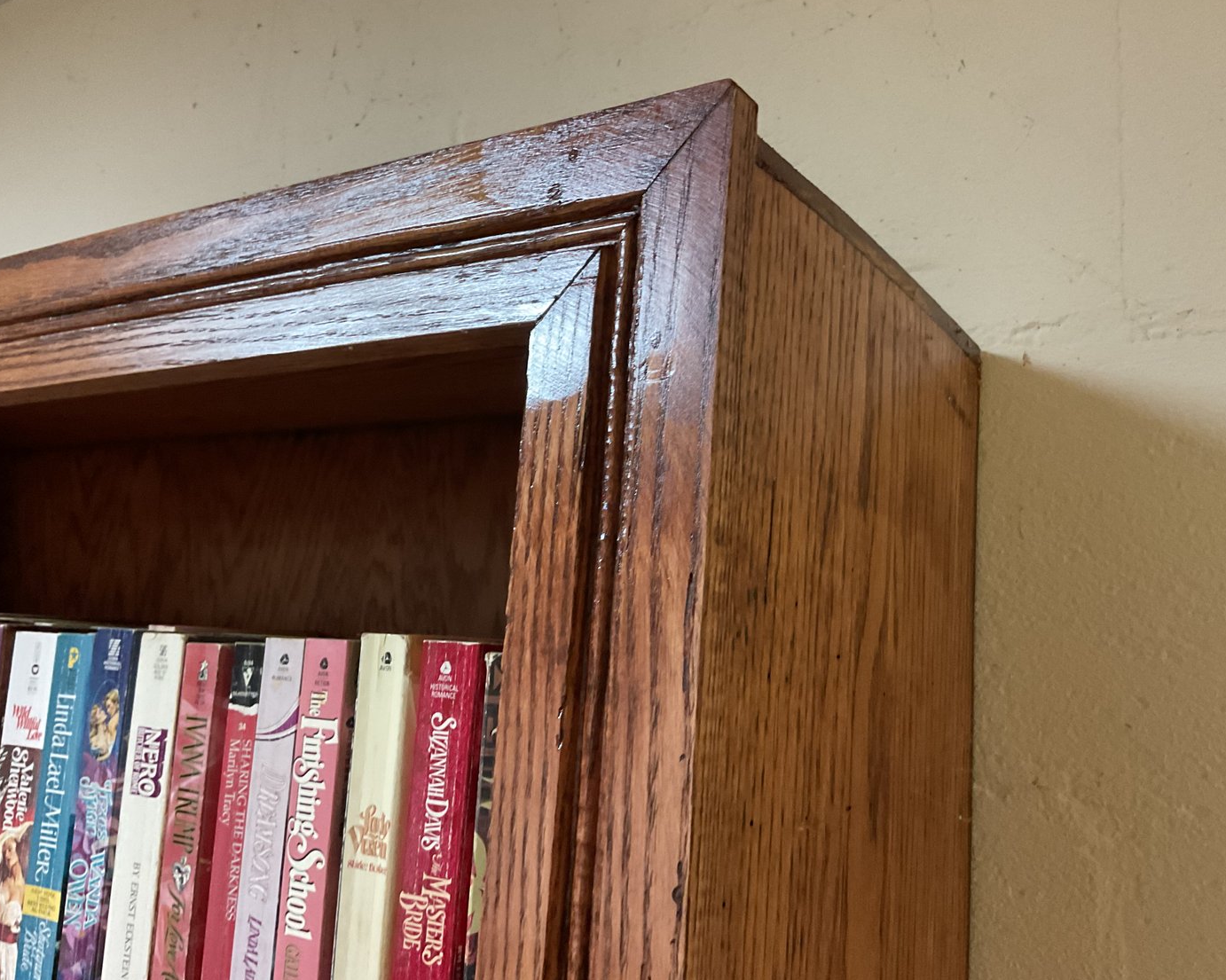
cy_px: 492
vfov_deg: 47.1
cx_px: 633
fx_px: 1125
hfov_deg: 57.2
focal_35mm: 31
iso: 250
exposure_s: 1/40
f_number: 1.8
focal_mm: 3
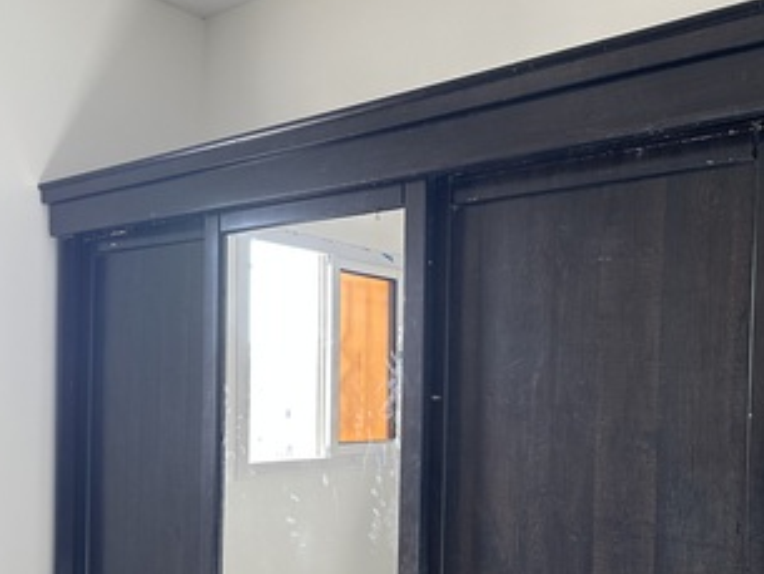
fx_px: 795
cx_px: 497
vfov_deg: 38.9
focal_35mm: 36
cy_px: 410
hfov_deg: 50.6
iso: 160
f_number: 1.78
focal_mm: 6.86
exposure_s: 1/121
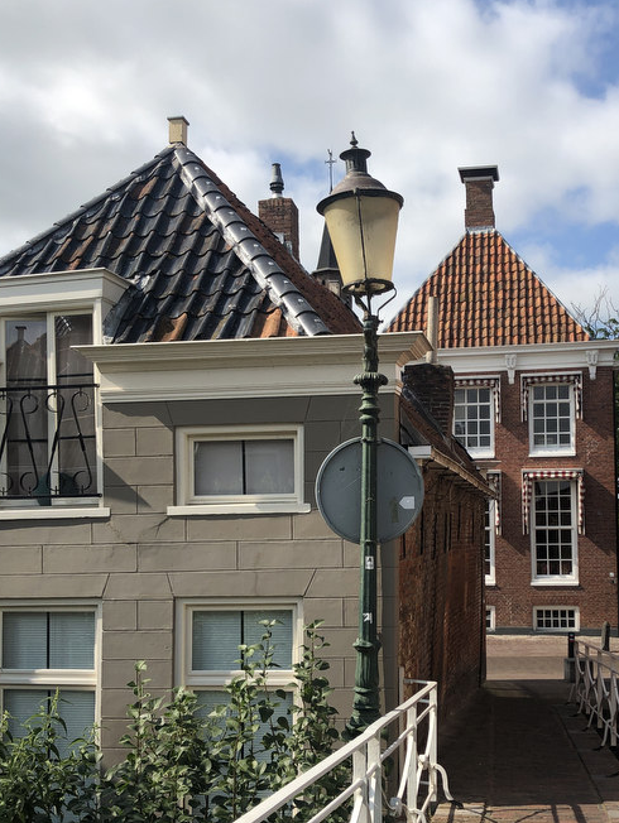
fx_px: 952
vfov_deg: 46.5
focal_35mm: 40
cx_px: 403
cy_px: 495
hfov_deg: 35.7
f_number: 1.8
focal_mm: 3.99
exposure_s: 1/2000
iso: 20
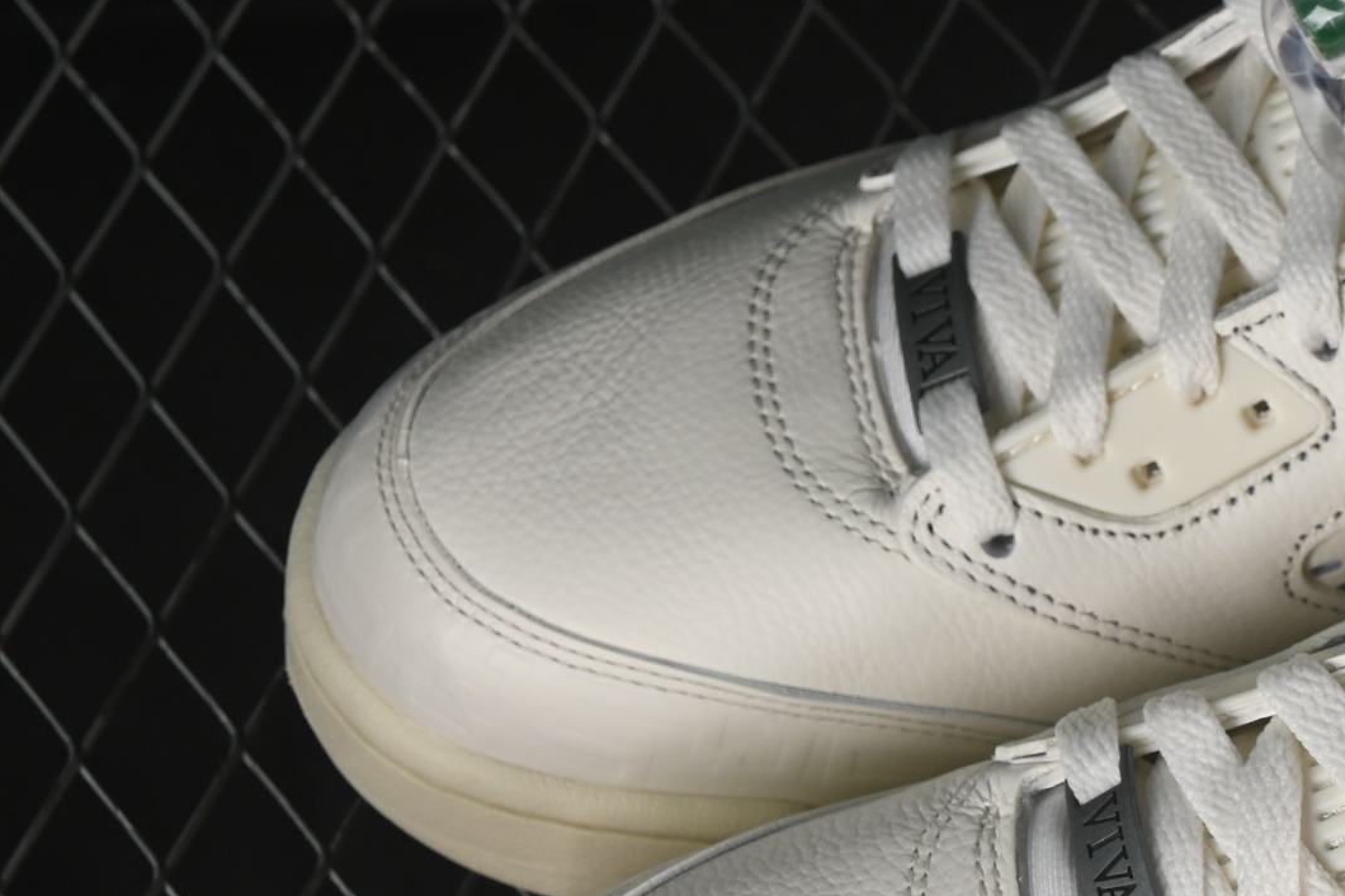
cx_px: 1561
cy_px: 544
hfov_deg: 10.3
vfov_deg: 7.0
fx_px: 7361
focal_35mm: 197
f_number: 7.1
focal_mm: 50
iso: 160
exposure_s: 1/80
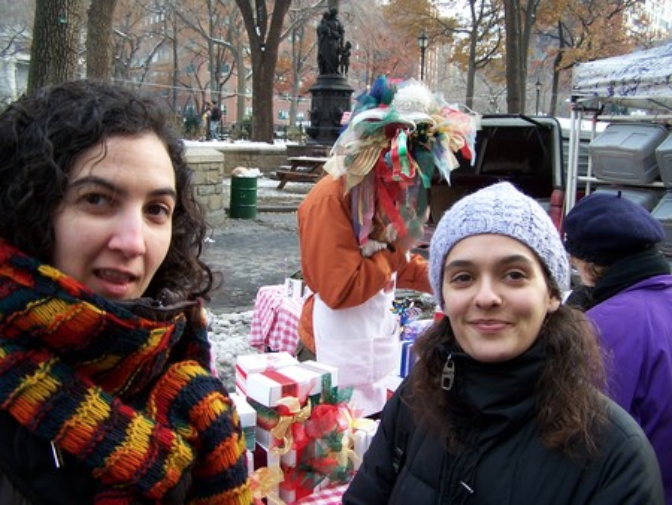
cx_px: 336
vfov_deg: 37.8
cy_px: 252
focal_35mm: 38
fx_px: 738
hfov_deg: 49.0
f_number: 2.8
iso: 80
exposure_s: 1/80
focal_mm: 6.3
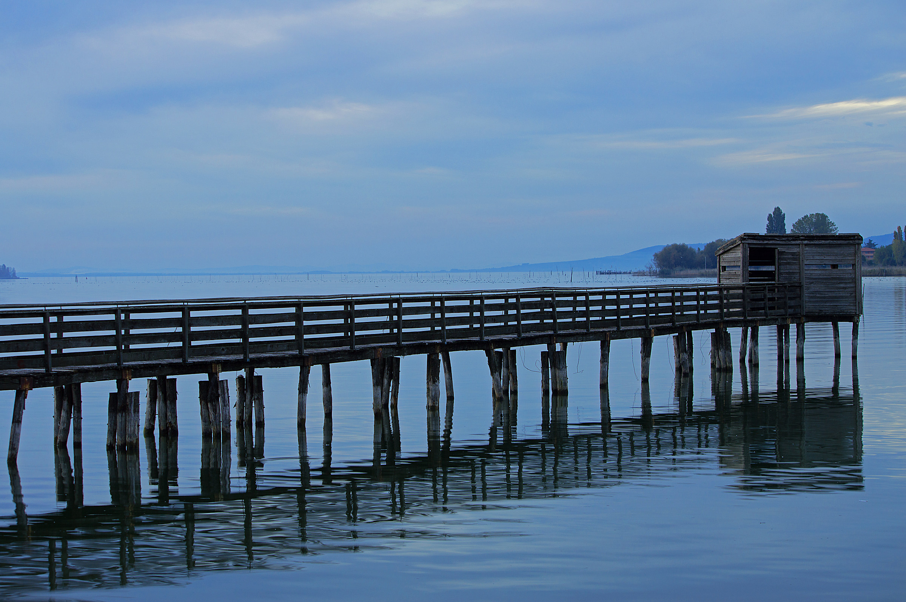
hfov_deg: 24.6
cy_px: 301
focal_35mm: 82
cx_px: 453
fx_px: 2074
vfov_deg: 16.5
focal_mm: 55
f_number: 7.1
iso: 100
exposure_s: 1/3
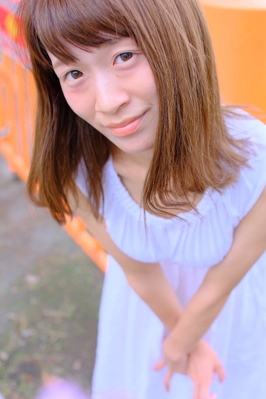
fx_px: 499
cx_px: 133
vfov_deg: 43.6
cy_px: 200
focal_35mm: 45
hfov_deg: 29.9
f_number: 2.8
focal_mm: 30
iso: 640
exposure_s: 1/480
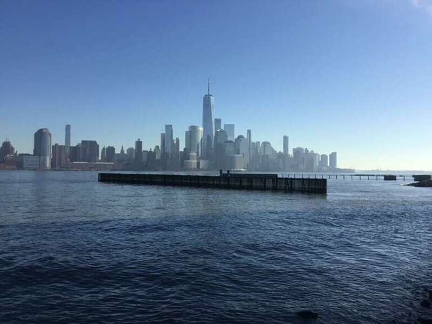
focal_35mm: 31
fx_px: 387
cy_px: 162
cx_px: 216
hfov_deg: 58.4
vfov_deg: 45.4
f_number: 2.4
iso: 25
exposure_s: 1/1942
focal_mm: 3.3
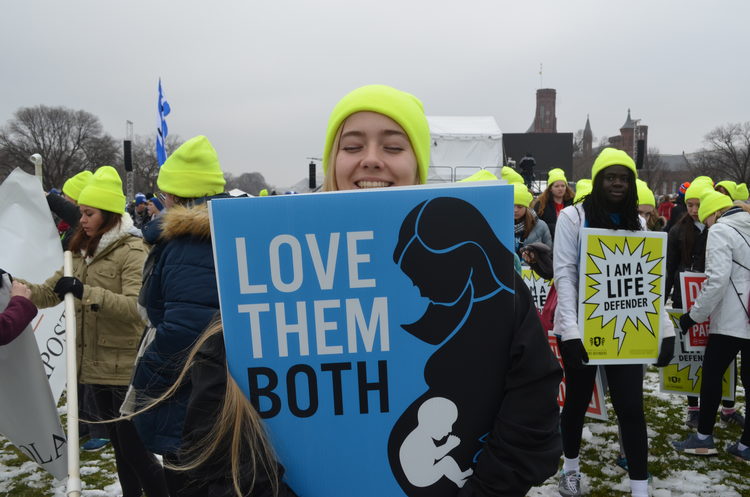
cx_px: 375
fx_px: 748
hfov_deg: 53.2
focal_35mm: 36
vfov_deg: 36.7
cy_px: 248
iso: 200
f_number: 8
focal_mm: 24
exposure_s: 1/250
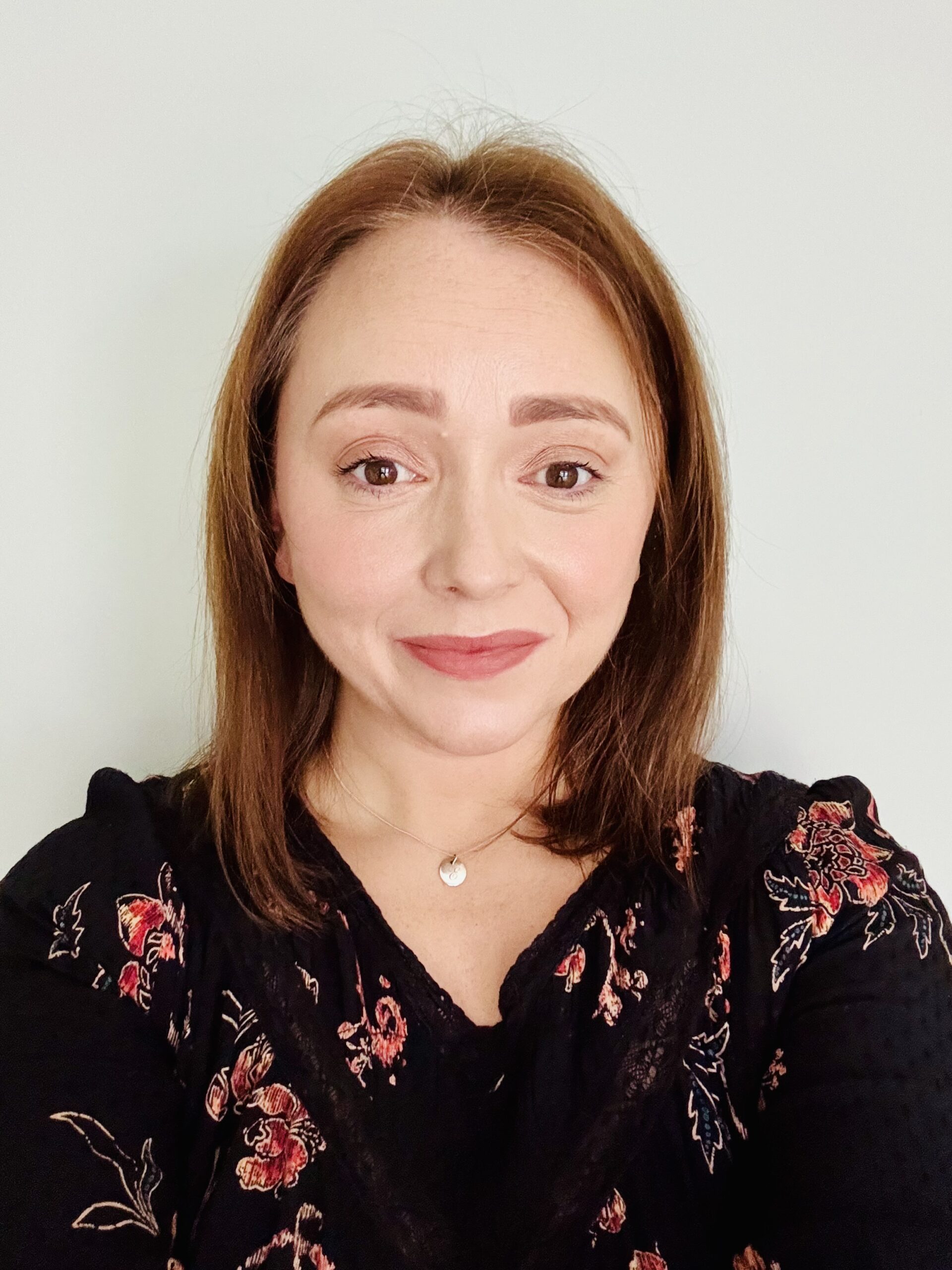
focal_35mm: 30
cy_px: 635
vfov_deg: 60.0
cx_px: 476
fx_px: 1100
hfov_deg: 46.8
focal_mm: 2.69
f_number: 1.9
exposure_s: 1/30
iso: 640
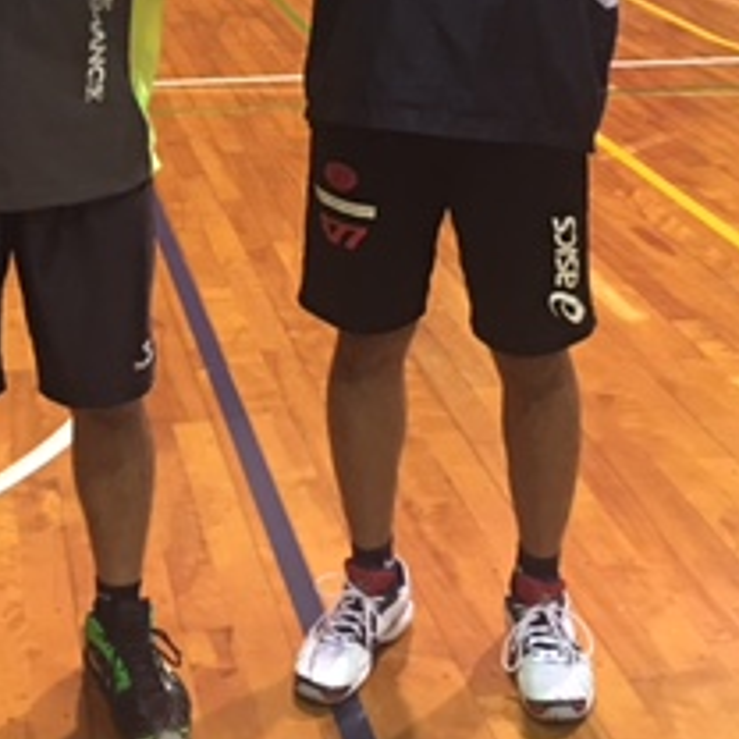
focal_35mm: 79
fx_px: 1908
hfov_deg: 21.9
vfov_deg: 21.3
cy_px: 32
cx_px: 277
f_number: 2.2
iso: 100
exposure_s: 1/8
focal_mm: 4.15
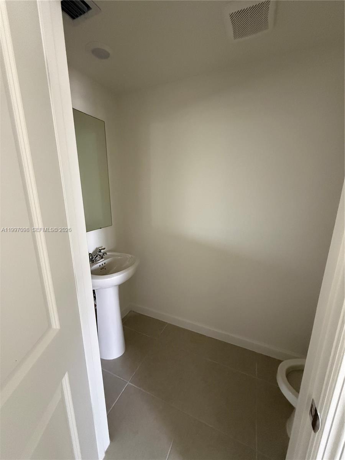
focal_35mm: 14
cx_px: 172
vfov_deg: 102.1
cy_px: 230
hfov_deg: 85.7
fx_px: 186
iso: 640
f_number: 2.2
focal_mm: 2.22
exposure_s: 1/60
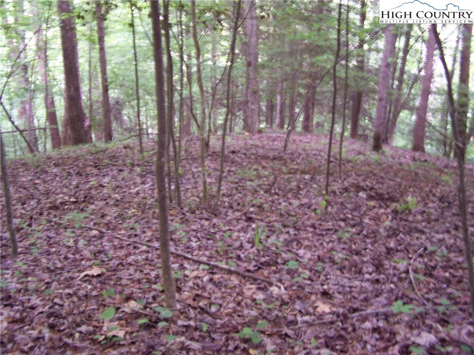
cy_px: 178
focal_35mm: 38
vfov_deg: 37.7
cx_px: 237
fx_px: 520
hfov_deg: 49.0
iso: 140
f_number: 2.8
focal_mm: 6.3
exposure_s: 1/8
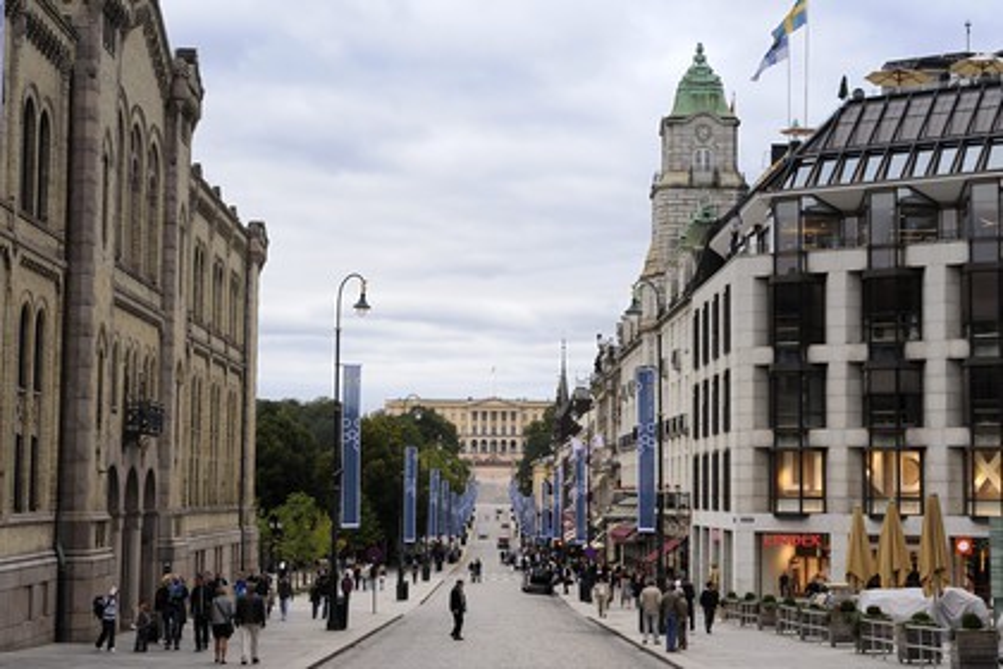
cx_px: 502
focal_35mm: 70
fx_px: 1950
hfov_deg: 28.8
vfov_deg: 19.5
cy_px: 334
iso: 800
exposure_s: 1/160
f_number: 10
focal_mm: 70
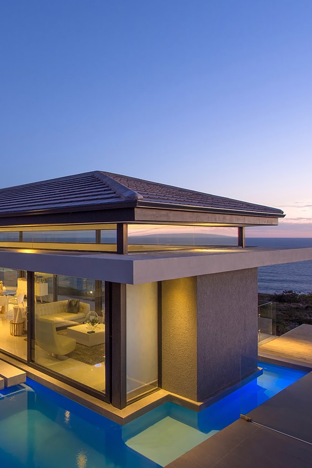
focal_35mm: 26
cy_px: 232
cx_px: -1
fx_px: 338
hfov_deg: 42.7
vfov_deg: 69.4
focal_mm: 9
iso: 200
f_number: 8
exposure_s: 1/1.25
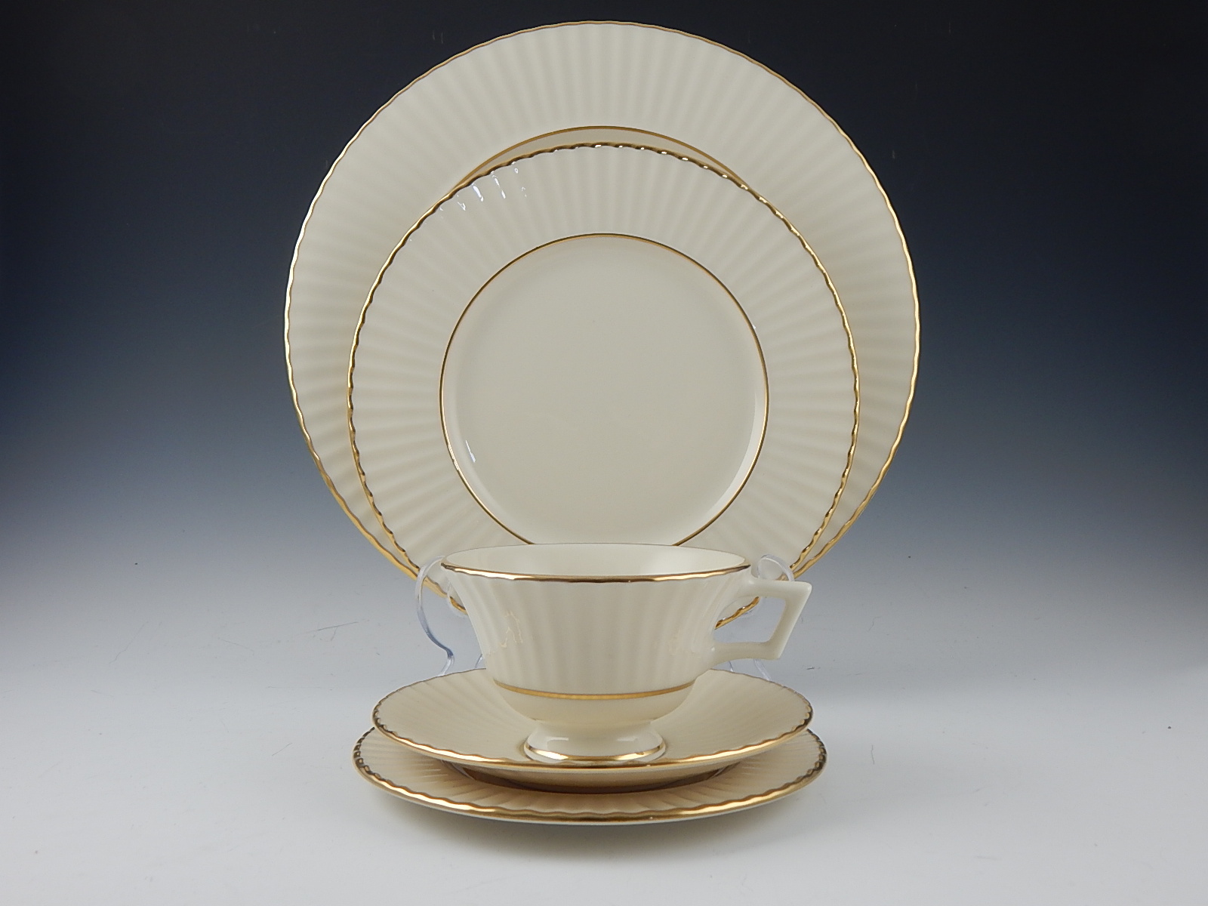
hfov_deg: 49.0
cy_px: 453
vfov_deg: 37.7
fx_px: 1326
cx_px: 604
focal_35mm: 38
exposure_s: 1/40
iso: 125
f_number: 3.4
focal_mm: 6.8
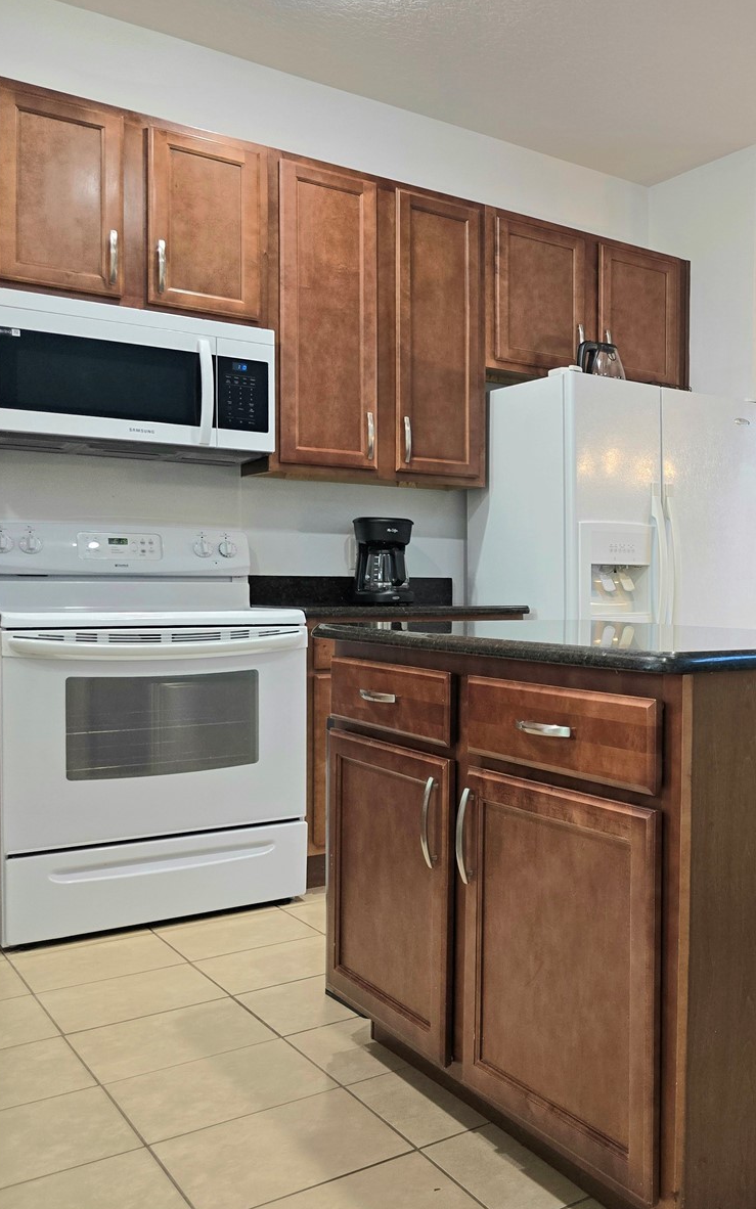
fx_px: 1088
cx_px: 805
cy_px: 603
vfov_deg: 58.1
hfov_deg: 33.9
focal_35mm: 33
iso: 160
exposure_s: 1/120
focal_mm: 6.3
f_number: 1.7
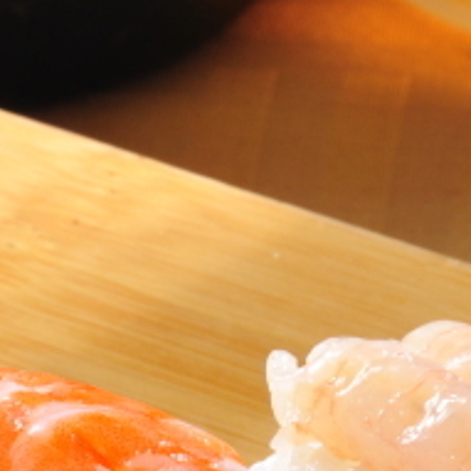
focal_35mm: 715
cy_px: 580
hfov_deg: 2.5
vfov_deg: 2.4
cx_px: 165
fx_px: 11011
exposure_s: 1/100
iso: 200
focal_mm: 105
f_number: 18
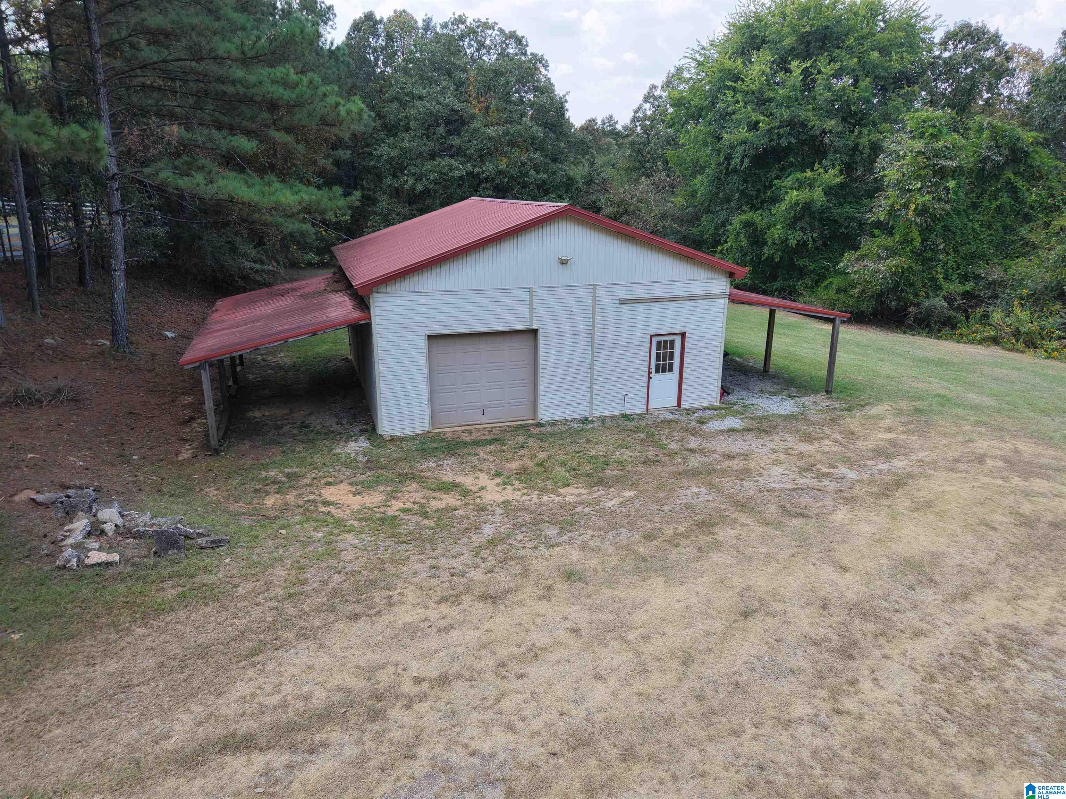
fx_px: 739
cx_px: 533
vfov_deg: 56.8
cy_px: 400
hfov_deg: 71.6
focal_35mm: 24
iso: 100
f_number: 1.8
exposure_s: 1/500
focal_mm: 8.67
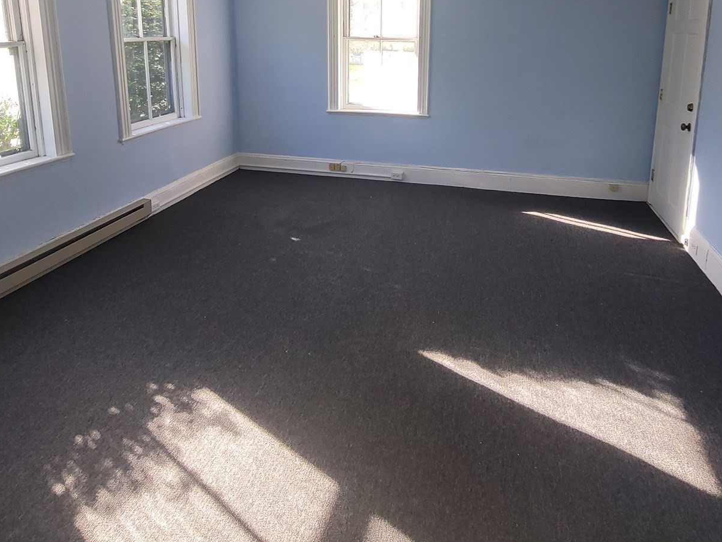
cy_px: 120
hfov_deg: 76.3
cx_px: 374
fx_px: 459
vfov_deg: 57.2
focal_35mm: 22
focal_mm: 2.2
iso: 64
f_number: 2.2
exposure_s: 1/100
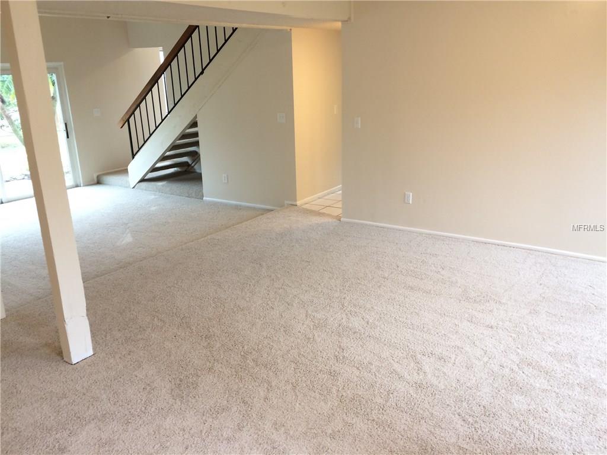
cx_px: 304
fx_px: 509
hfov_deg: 61.7
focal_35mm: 29
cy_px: 228
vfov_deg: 48.2
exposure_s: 1/30
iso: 64
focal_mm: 4.15
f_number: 2.2
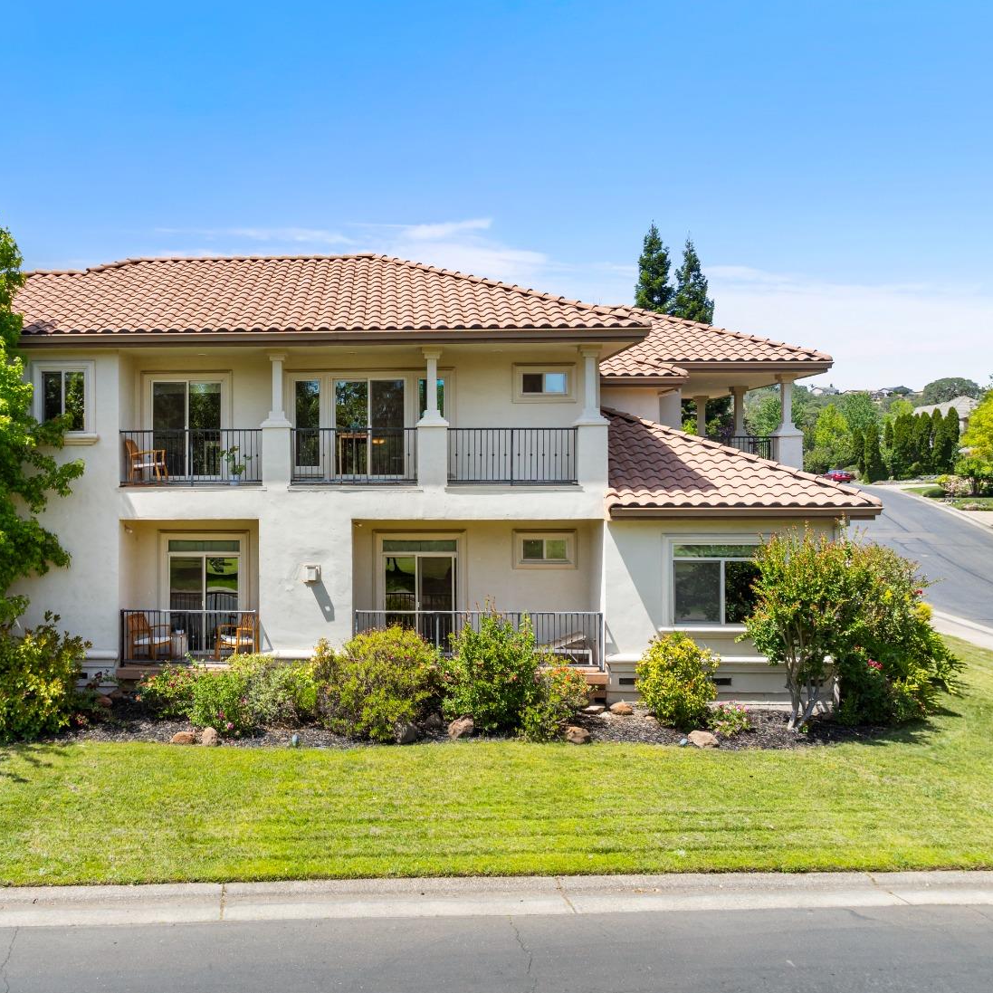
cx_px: 341
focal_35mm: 29
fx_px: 941
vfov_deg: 55.6
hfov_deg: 54.6
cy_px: 487
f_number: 2.8
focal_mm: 12.29
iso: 100
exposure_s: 1/1250
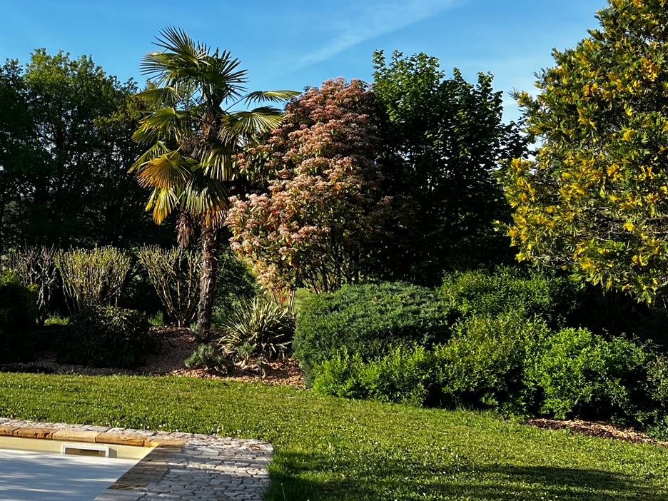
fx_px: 1081
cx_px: 96
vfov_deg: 26.0
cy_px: 193
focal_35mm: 56
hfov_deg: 33.0
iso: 50
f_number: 1.5
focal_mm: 5.7
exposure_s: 1/2404
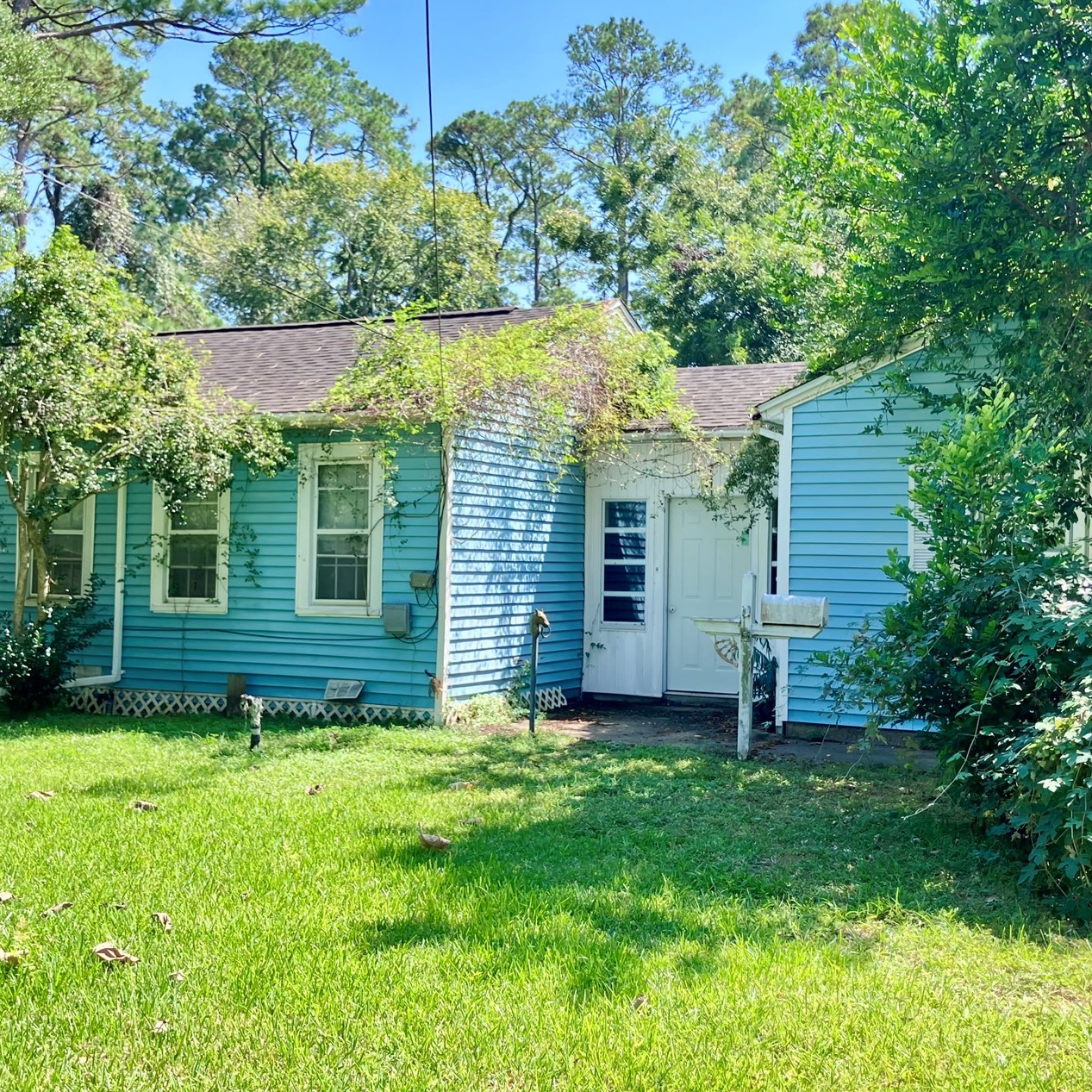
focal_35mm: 40
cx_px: 506
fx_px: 1428
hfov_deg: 41.8
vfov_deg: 41.9
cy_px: 544
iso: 32
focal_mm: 3.99
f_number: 1.8
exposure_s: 1/267
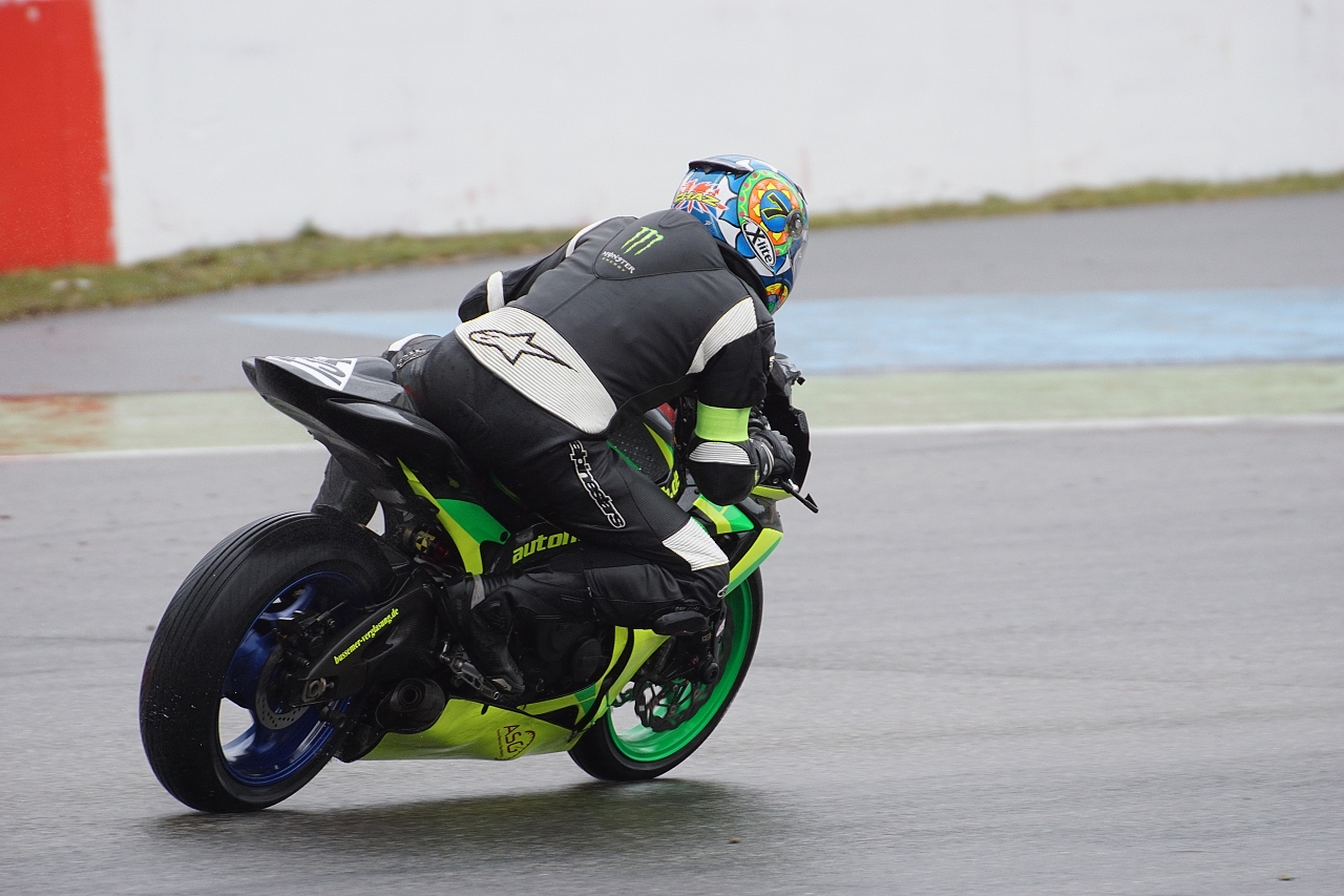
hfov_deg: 4.6
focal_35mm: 450
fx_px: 16797
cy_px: 448
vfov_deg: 3.1
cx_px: 672
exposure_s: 1/640
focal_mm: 300
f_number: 6.3
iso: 500
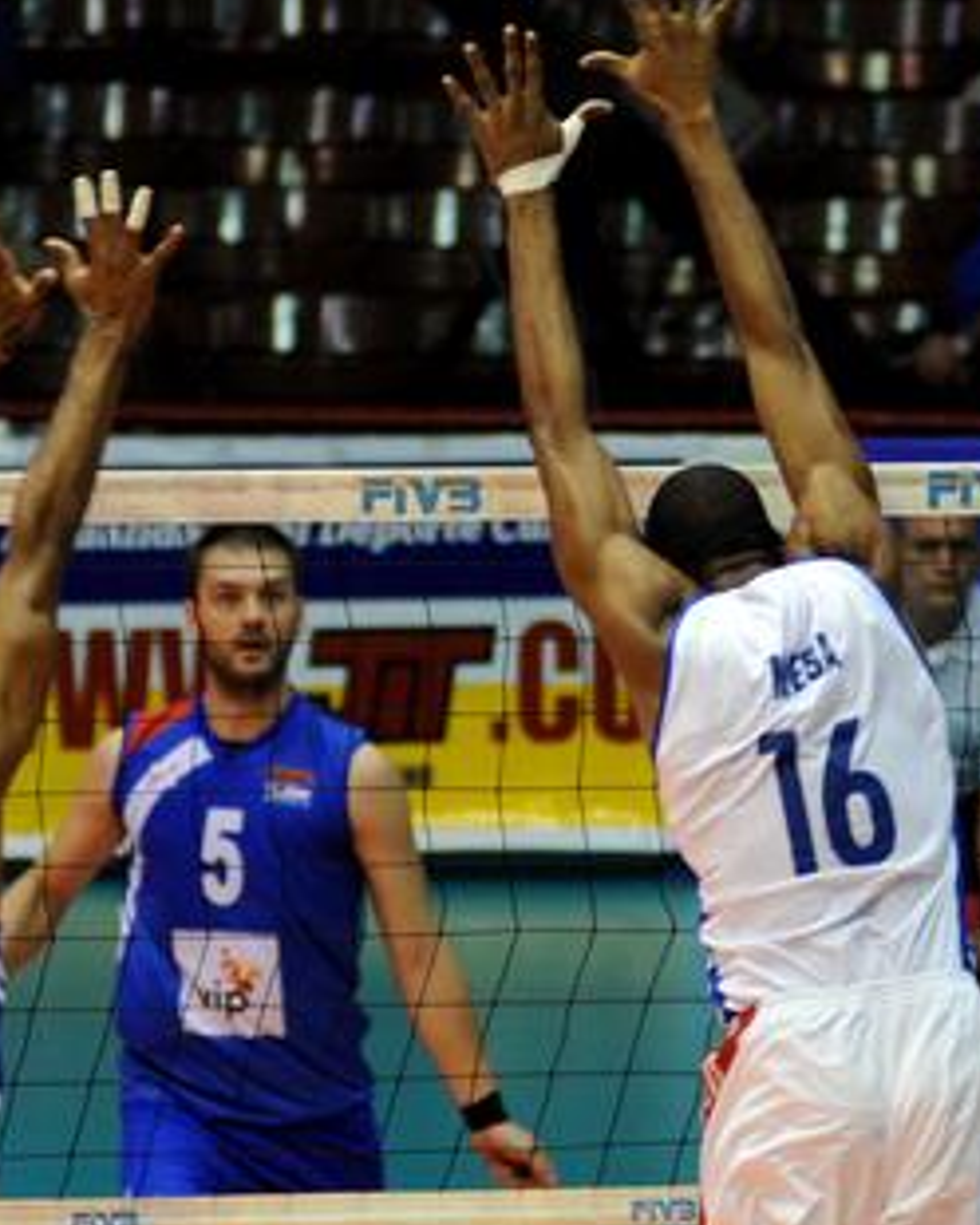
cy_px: 468
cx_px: 707
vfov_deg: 5.9
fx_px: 11855
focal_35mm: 327
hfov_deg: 4.7
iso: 500
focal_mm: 120
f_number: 2.8
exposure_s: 1/400
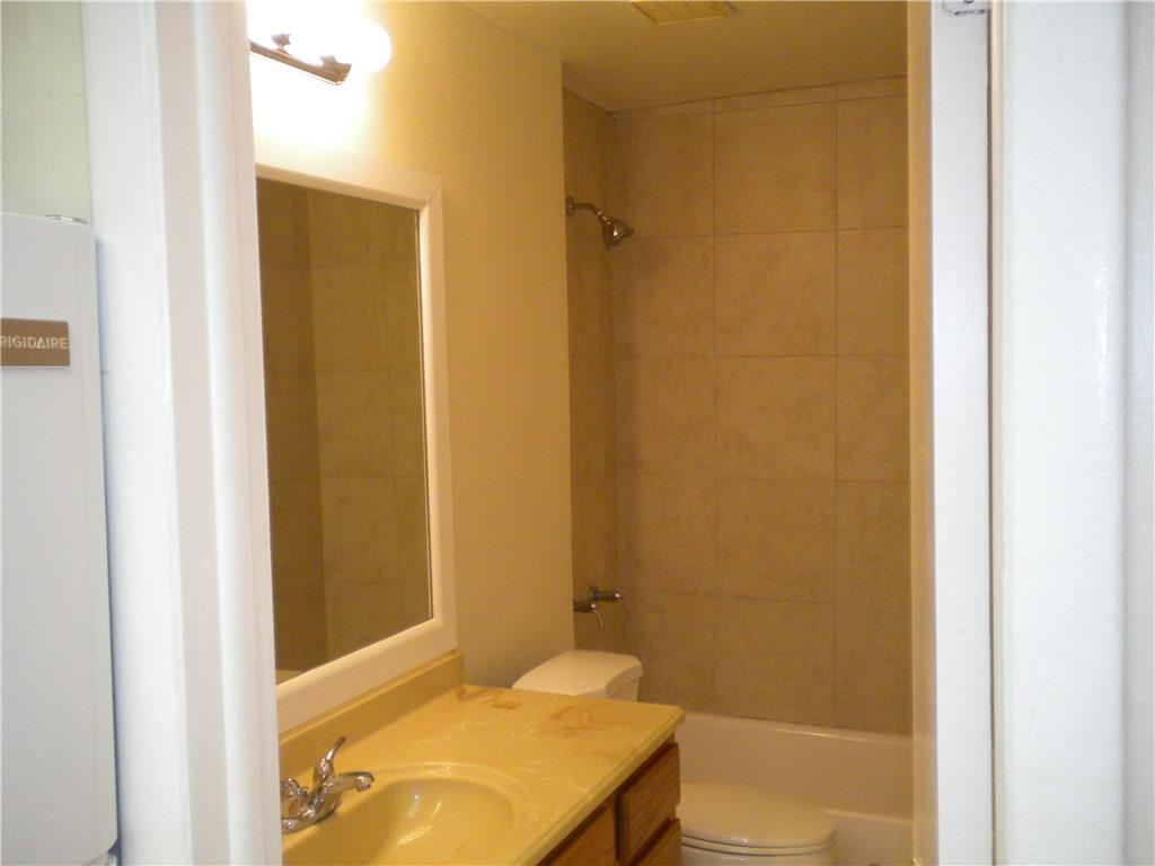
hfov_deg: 52.6
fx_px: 1168
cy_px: 433
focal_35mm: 35
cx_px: 578
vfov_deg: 40.7
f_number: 3.1
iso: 364
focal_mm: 6.3
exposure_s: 1/60
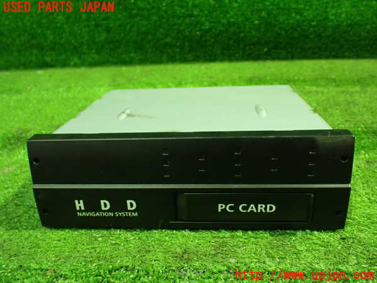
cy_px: 142
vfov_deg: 46.8
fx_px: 327
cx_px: 188
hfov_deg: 60.0
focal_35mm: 30
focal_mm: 5.4
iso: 1000
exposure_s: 1/30
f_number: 2.3
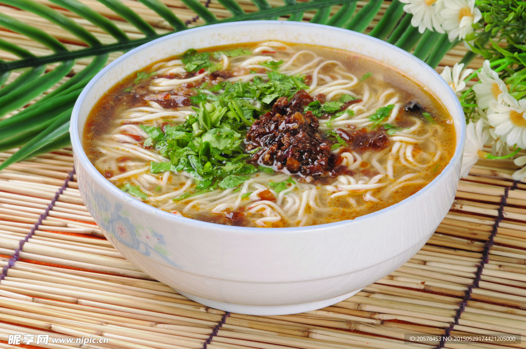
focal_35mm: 202
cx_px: 263
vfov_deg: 6.8
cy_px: 174
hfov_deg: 10.2
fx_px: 2955
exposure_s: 1/125
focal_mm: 135
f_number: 16
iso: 250
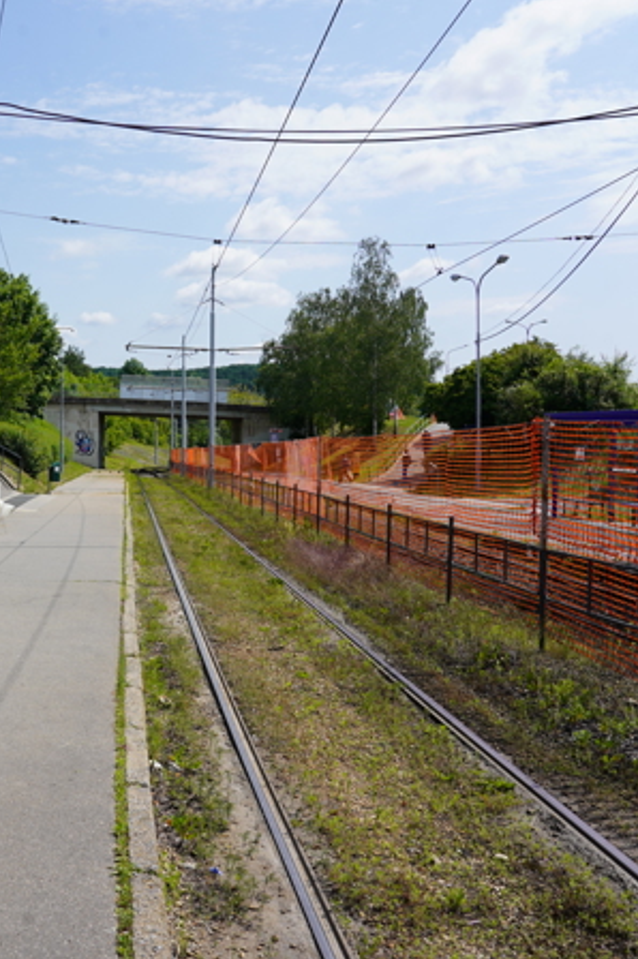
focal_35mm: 37
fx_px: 985
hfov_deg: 33.8
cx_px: 54
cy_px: 469
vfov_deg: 51.9
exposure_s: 1/160
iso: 100
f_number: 10
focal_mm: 24
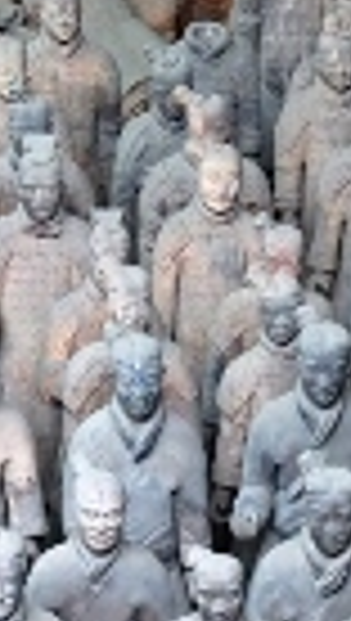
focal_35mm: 318
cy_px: 99
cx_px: 187
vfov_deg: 6.8
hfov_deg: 3.8
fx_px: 5242
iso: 2000
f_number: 5.6
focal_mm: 70
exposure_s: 1/125
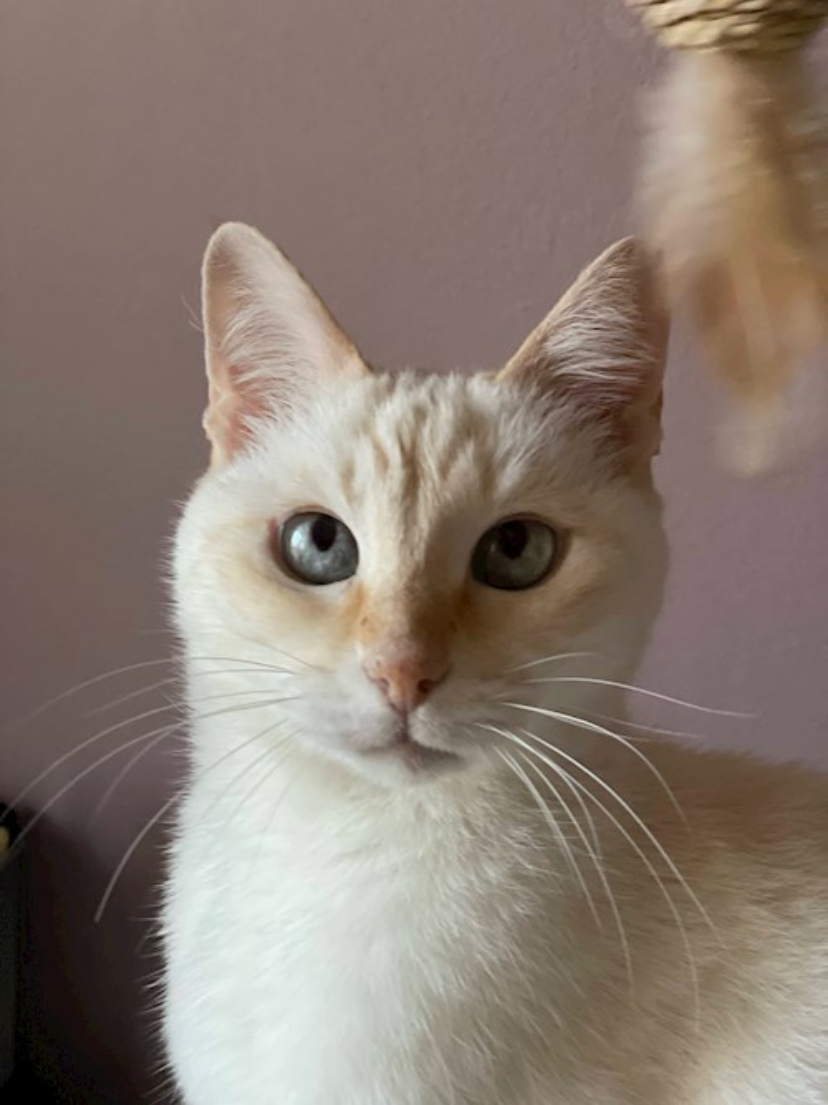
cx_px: 414
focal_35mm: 52
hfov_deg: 28.0
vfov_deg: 36.8
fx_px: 1659
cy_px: 552
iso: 320
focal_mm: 6
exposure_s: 1/40
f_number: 2
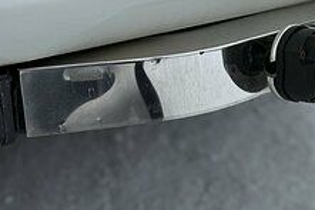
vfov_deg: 21.2
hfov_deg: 30.3
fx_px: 542
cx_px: 311
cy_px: 8
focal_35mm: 62
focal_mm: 6.76
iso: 80
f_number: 1.78
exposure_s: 1/2703
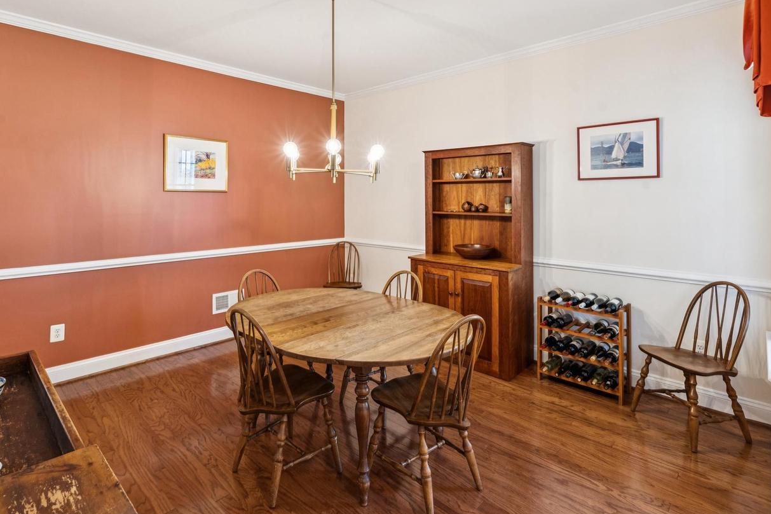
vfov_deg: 64.1
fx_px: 407
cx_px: 346
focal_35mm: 19
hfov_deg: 86.6
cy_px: 212
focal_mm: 16
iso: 500
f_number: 9
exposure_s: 1/4
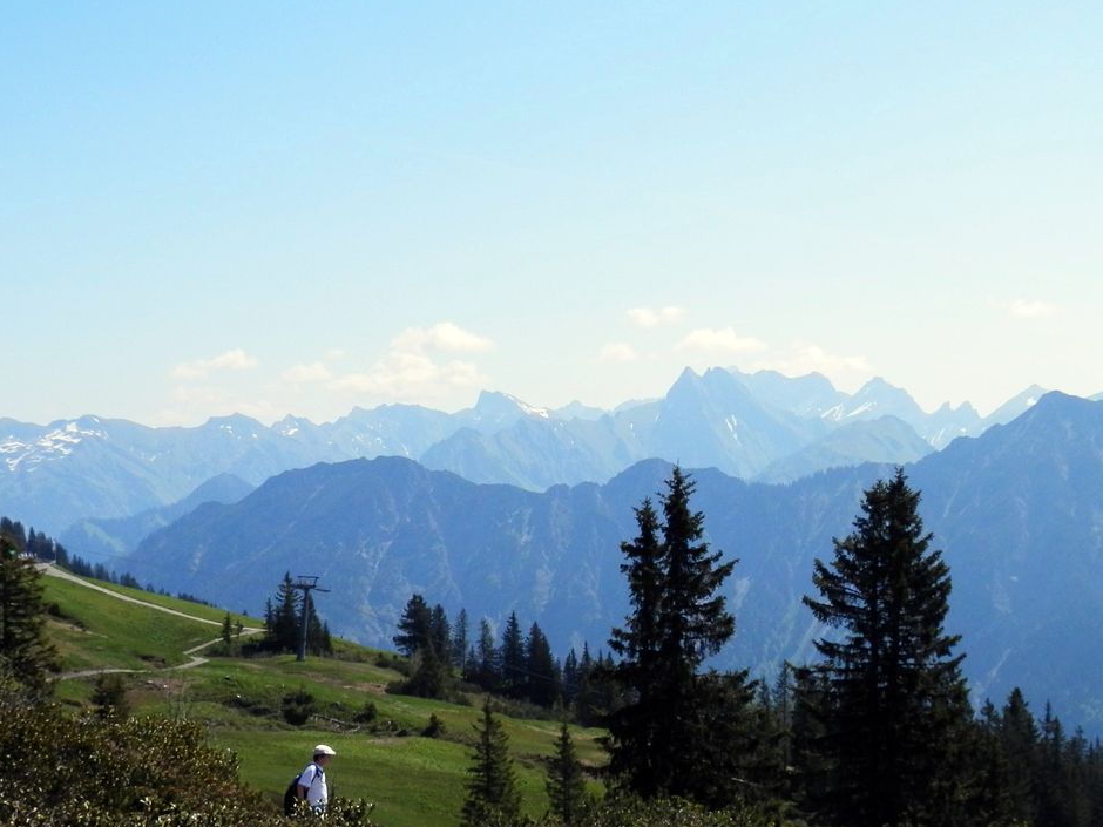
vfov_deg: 23.1
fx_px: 2007
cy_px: 599
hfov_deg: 30.7
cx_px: 540
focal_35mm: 63
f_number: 10.1
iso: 80
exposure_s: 1/125
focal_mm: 6.6
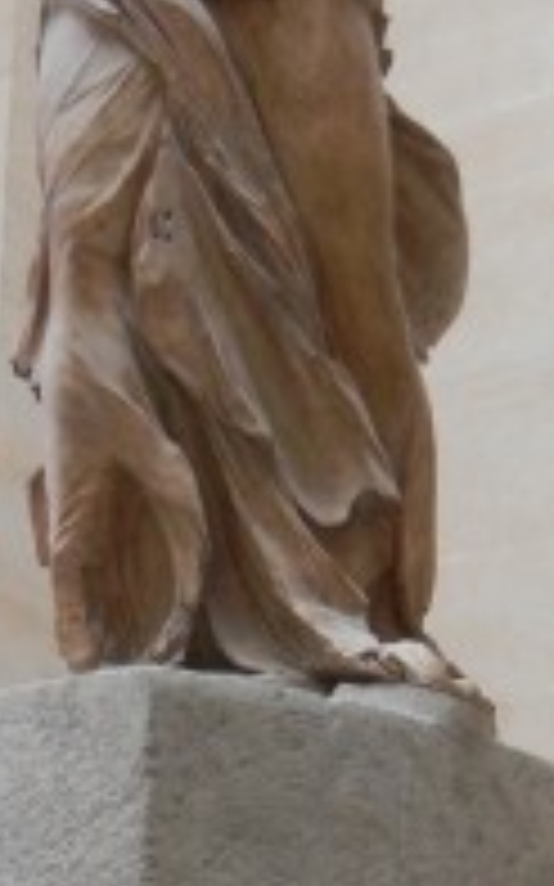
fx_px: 2998
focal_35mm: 124
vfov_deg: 16.4
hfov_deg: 10.6
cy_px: 962
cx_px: 261
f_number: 3.5
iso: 400
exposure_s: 1/16.8
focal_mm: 5.4
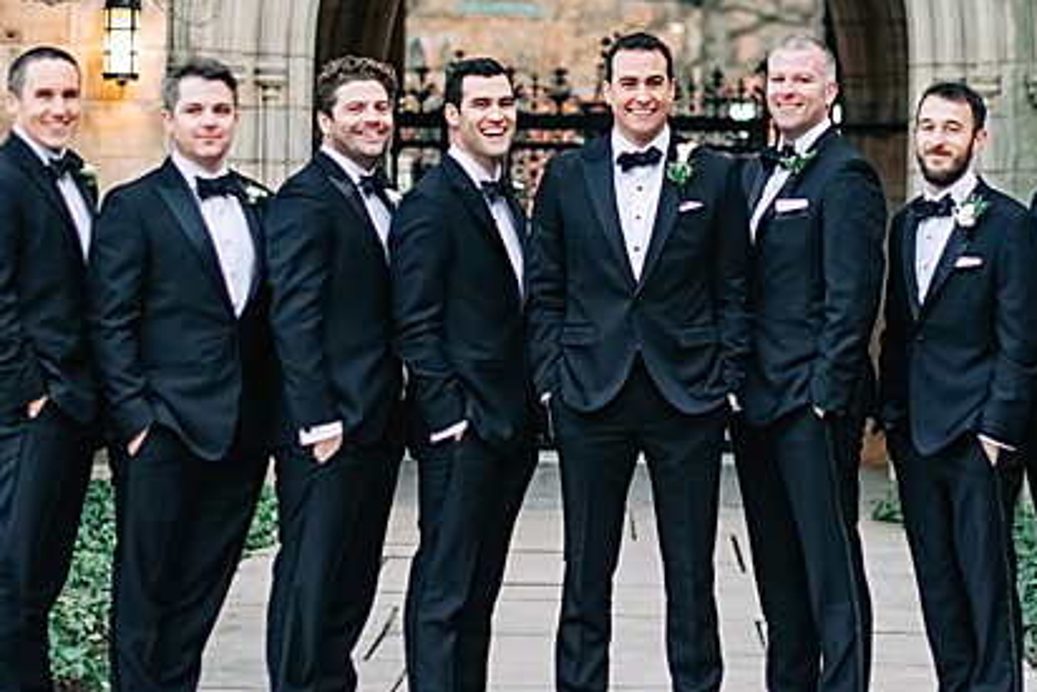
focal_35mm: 114
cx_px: 619
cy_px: 102
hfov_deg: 17.9
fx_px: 3285
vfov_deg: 12.0
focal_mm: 50
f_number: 1.8
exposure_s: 1/400
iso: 500
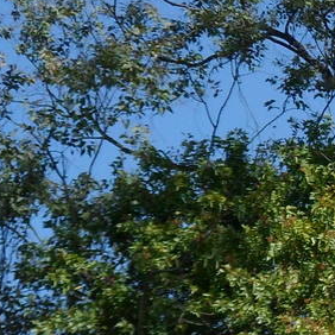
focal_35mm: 261
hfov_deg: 6.4
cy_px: 241
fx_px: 2858
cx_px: 818
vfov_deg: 6.7
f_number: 4.3
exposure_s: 1/750
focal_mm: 8.1
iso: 80
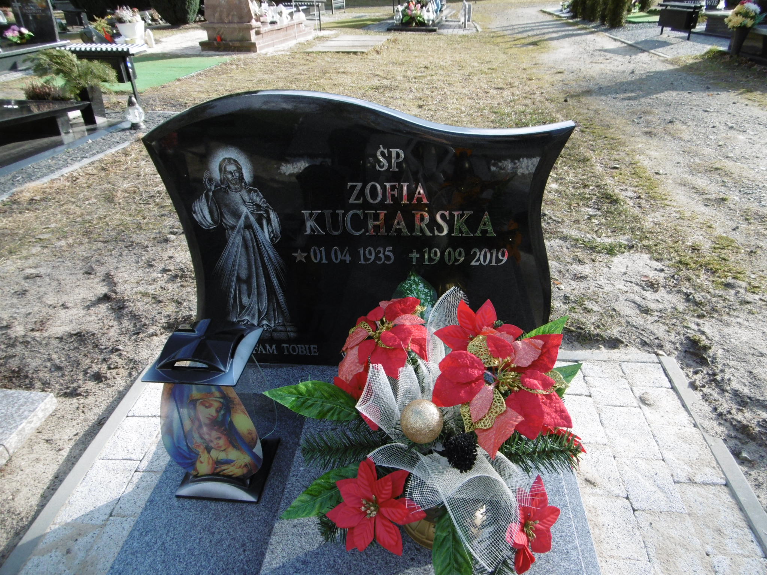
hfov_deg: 71.6
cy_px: 288
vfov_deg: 56.8
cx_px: 384
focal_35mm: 24
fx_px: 532
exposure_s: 1/400
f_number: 3.1
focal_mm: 4.3
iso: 100
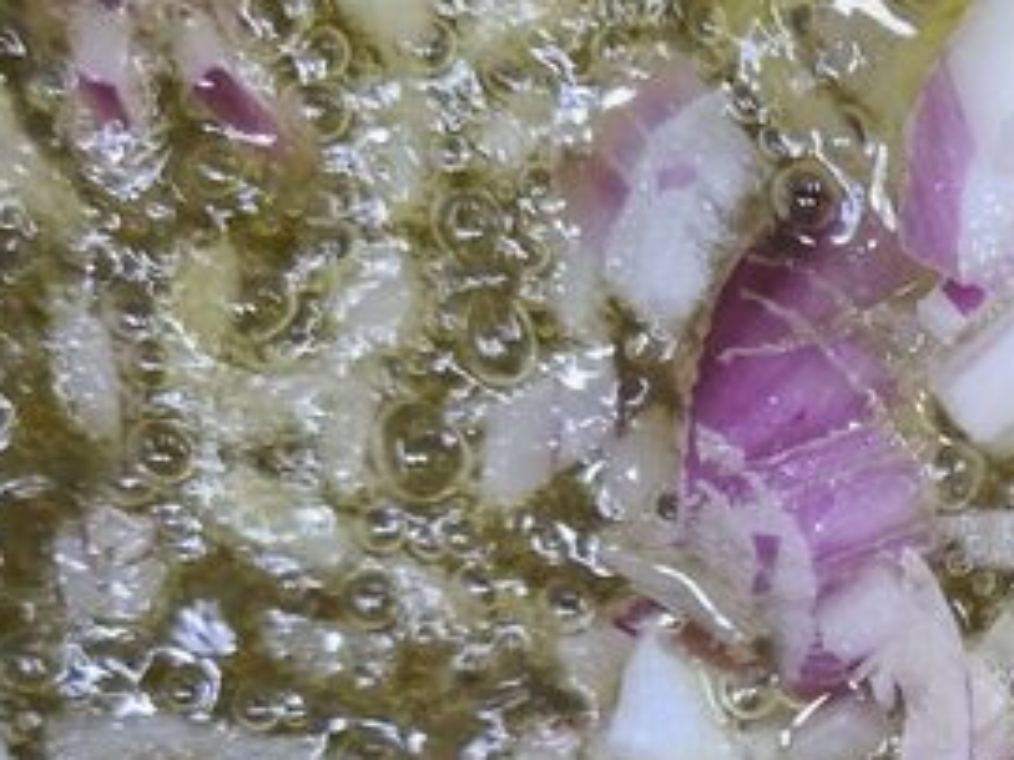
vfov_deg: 16.9
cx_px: 1235
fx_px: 2547
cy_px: 479
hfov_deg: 20.9
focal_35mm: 87
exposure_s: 1/100
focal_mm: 5.4
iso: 320
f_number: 1.8
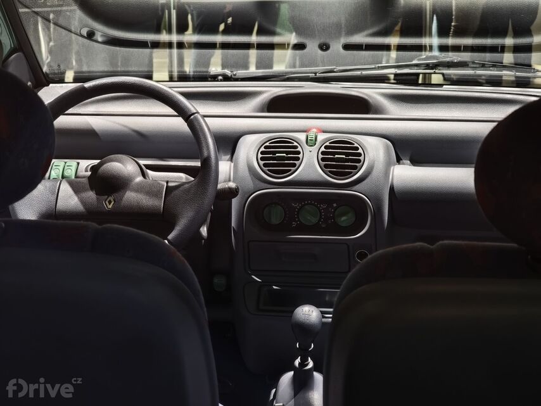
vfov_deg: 21.0
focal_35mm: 70
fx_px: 1094
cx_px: 270
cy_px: 203
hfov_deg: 27.8
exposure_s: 1/18.3
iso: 1000
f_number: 1.8
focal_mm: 11.5
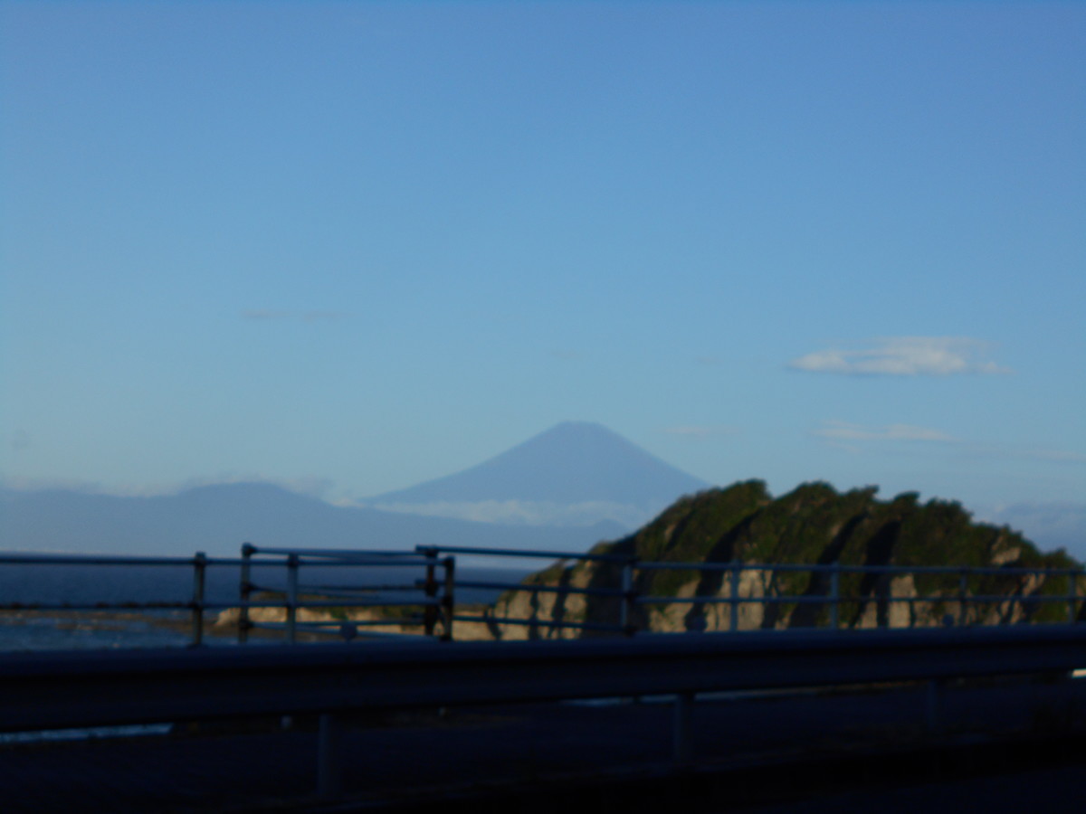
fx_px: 3545
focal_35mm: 113
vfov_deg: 13.1
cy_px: 407
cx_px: 543
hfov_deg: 17.4
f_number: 6
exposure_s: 1/640
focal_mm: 20.1
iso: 80
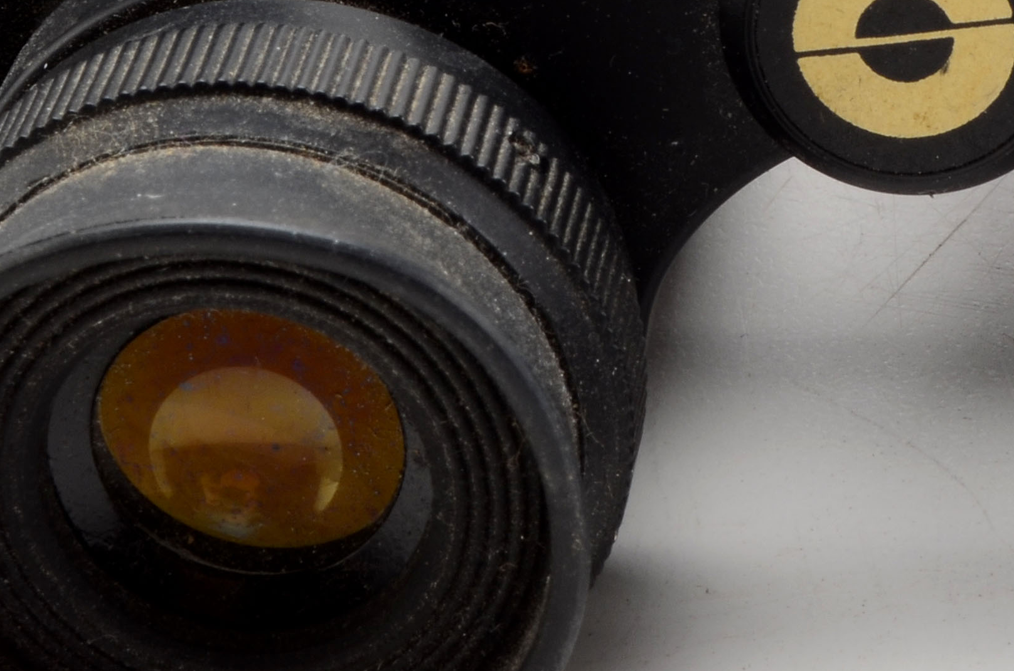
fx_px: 5143
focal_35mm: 183
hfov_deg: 11.2
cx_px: 963
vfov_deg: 7.4
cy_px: 12
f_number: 18
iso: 100
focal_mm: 40
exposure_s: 1/160
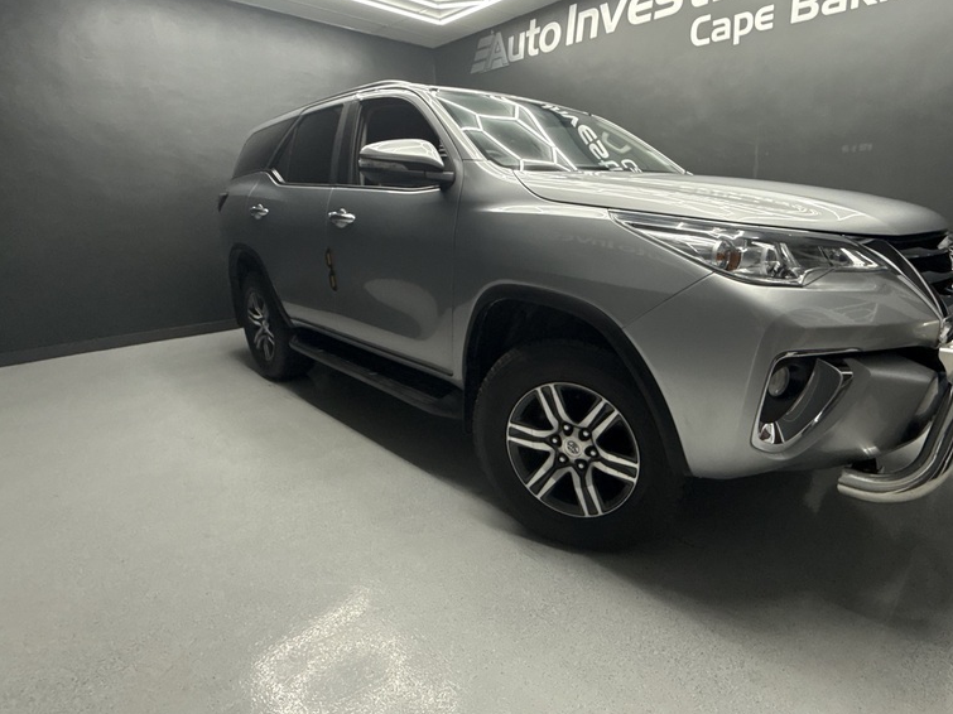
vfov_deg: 68.5
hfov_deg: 83.4
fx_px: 523
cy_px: 317
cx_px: 583
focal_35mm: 19
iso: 160
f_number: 2.2
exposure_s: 1/100
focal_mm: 2.22
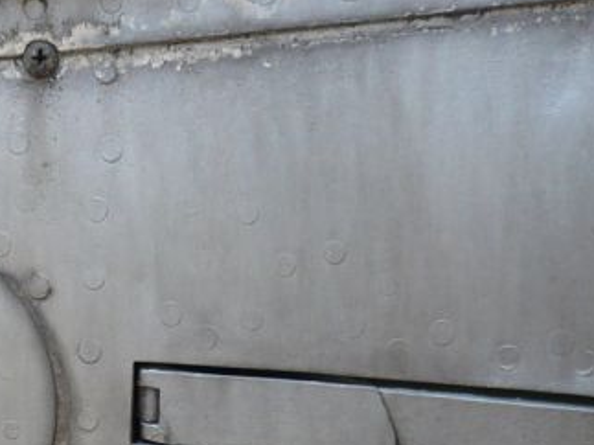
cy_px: 544
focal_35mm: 111
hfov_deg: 17.1
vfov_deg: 13.0
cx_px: -72
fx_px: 1904
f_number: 2.8
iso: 100
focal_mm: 5.8
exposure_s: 1/160
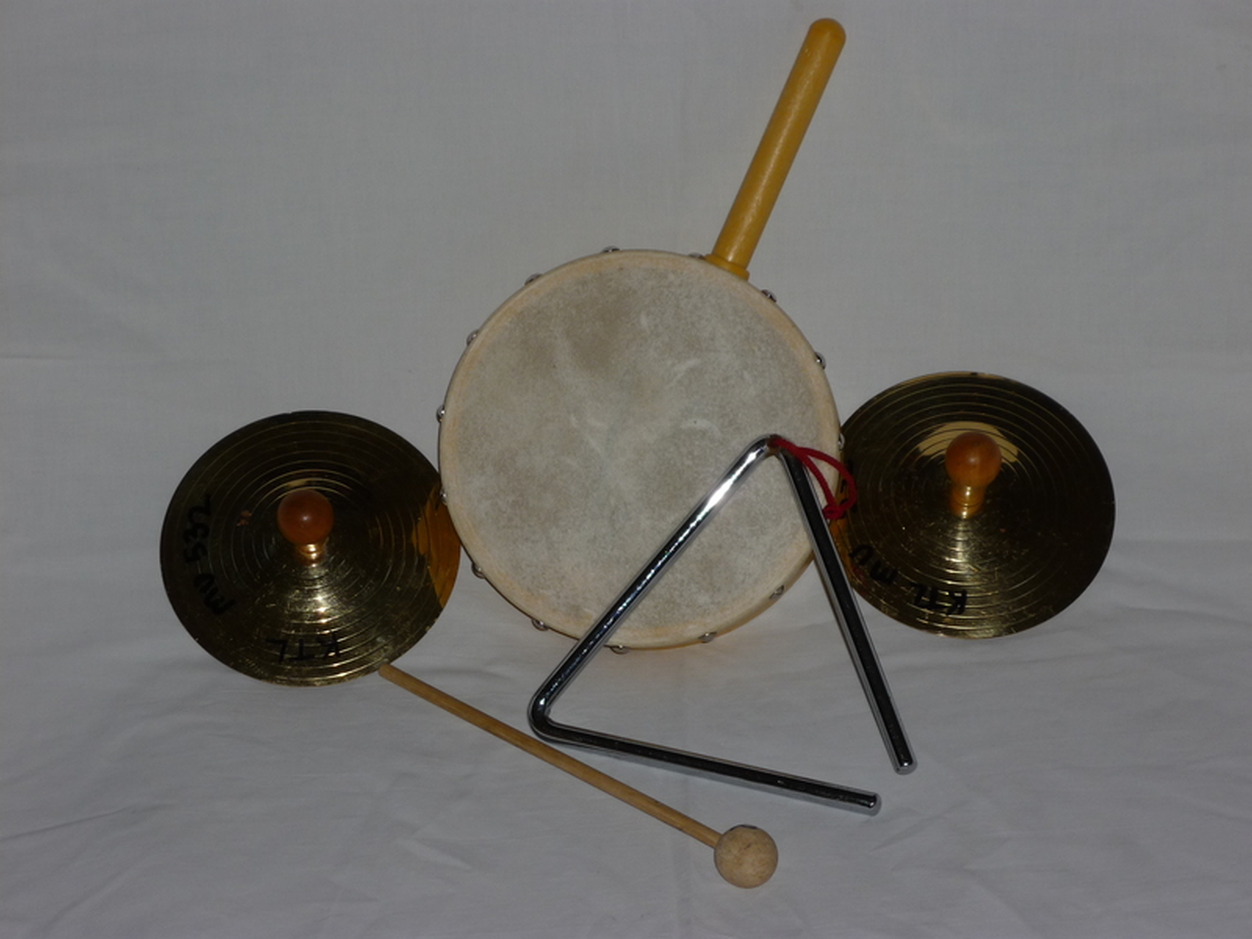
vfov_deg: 14.8
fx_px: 3617
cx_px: 626
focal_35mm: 100
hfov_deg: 19.6
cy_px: 470
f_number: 5.1
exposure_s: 1/60
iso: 100
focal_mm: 16.5
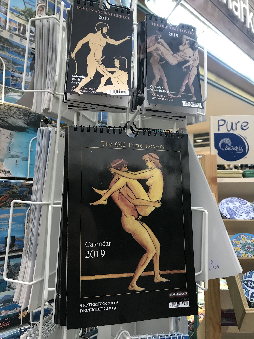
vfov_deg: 63.4
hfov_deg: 49.7
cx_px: 127
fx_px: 274
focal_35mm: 28
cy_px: 170
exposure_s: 1/17
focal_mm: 3.99
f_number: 1.8
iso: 50
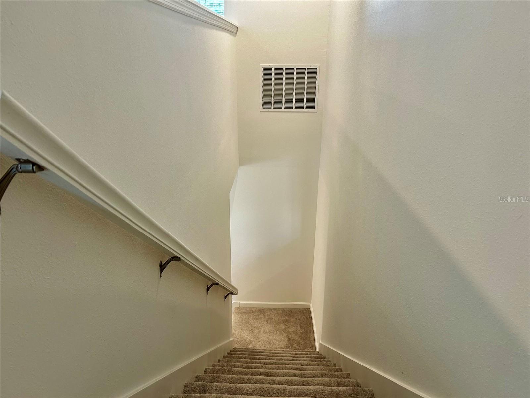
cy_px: 199
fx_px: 398
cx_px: 265
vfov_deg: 53.1
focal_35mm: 26
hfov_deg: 67.3
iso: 100
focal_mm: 5.7
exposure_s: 1/60
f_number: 1.5
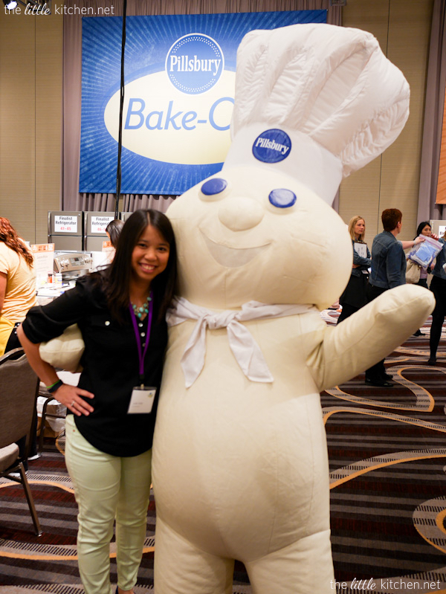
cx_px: 223
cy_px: 297
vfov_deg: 46.8
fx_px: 687
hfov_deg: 36.0
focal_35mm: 40
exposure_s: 1/60
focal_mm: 20
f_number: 2.8
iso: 200
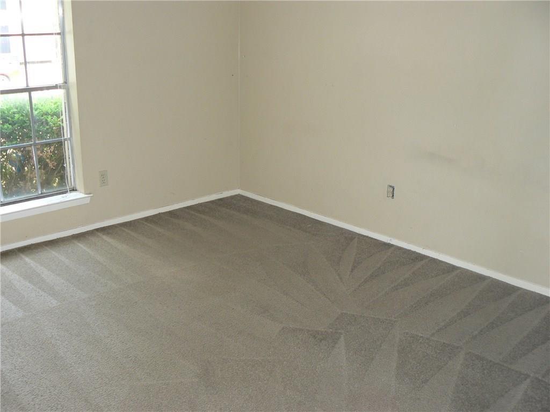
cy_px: 206
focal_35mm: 36
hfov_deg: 51.4
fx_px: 572
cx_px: 275
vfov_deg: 39.7
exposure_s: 1/30
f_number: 2.8
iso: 125
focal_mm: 6
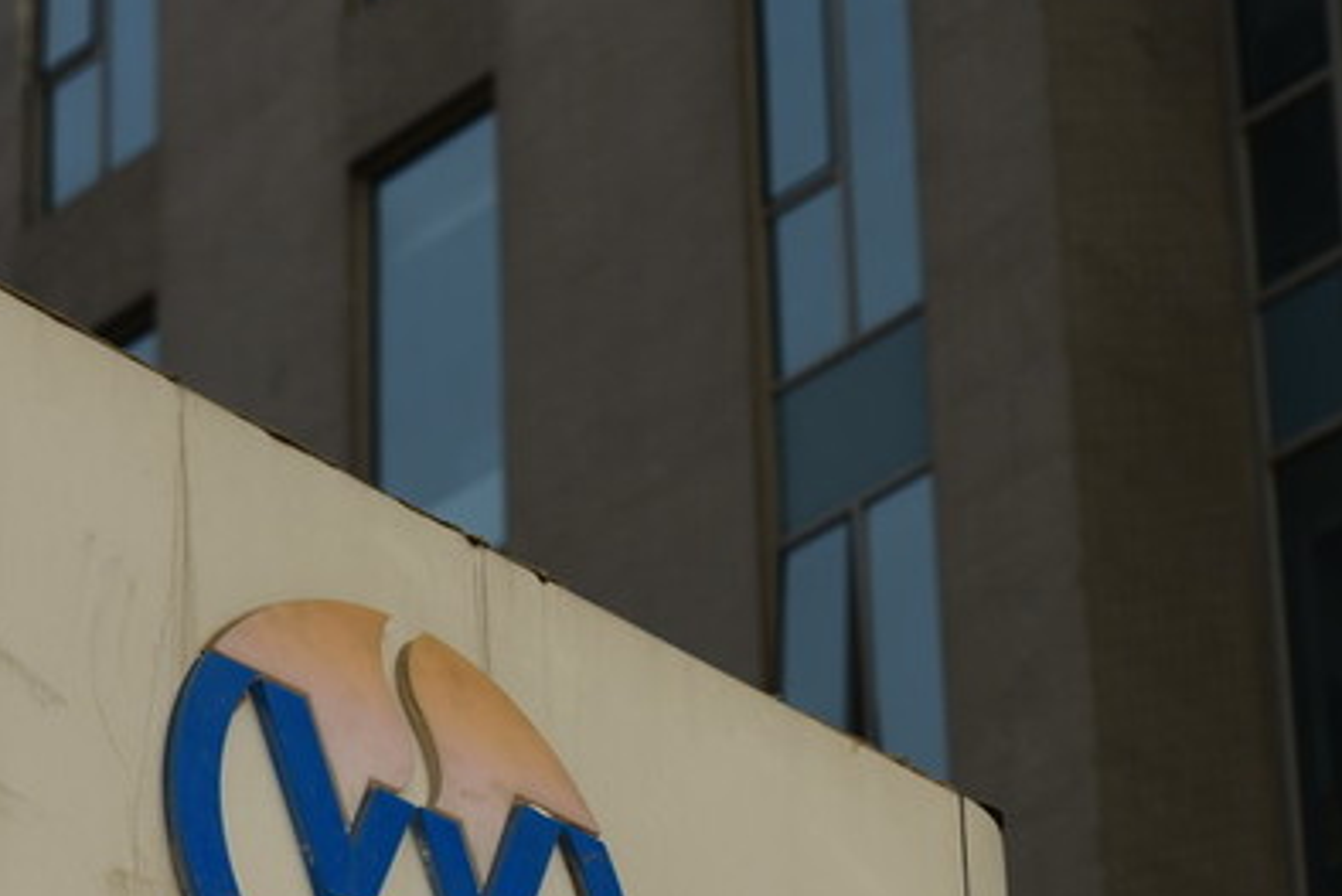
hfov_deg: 12.1
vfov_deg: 8.0
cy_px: 1099
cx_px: 1022
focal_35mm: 169
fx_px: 6302
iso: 100
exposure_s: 1/400
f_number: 5
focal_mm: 65
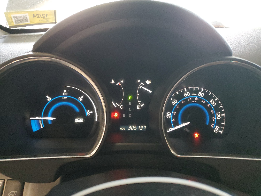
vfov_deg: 53.1
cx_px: 130
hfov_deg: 67.3
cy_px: 98
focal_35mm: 26
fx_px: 196
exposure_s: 1/60.2
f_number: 1.5
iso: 416
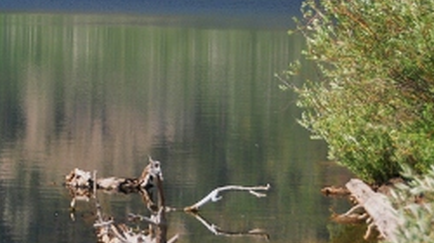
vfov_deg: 6.5
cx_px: -101
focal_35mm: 185
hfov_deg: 11.4
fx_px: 2127
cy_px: -25
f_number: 6.7
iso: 200
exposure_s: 1/90
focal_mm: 46
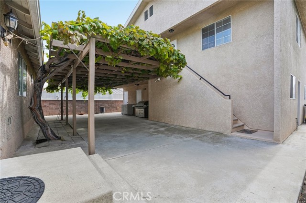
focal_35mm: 16
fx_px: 136
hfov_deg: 96.8
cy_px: 102
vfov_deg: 73.7
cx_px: 153
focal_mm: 16
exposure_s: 1/160
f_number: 8
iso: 400
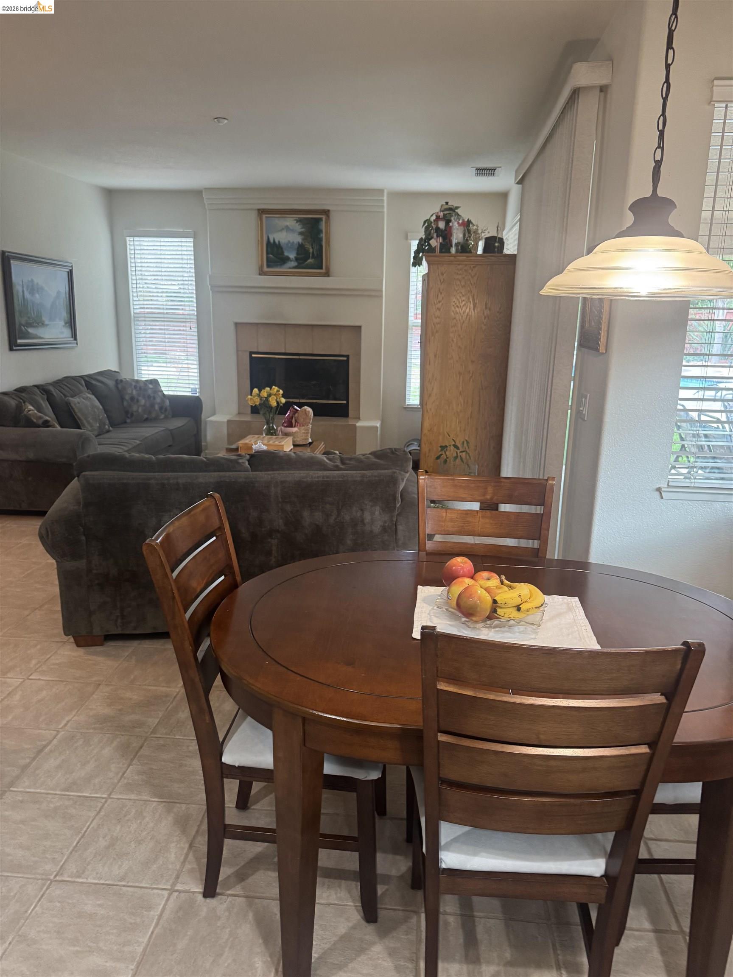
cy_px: 488
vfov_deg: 71.6
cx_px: 366
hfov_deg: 56.8
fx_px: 678
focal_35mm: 24
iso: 320
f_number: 1.78
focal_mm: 6.76
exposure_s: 1/60
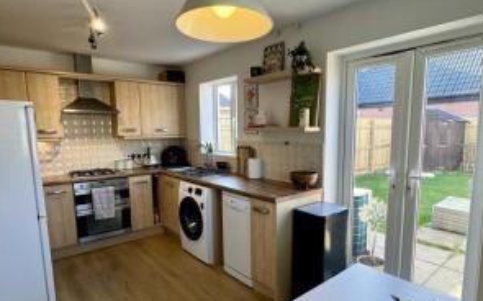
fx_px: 289
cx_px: 252
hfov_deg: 79.6
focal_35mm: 22
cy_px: 168
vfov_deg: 54.9
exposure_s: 1/100
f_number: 2.2
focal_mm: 2.22
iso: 64
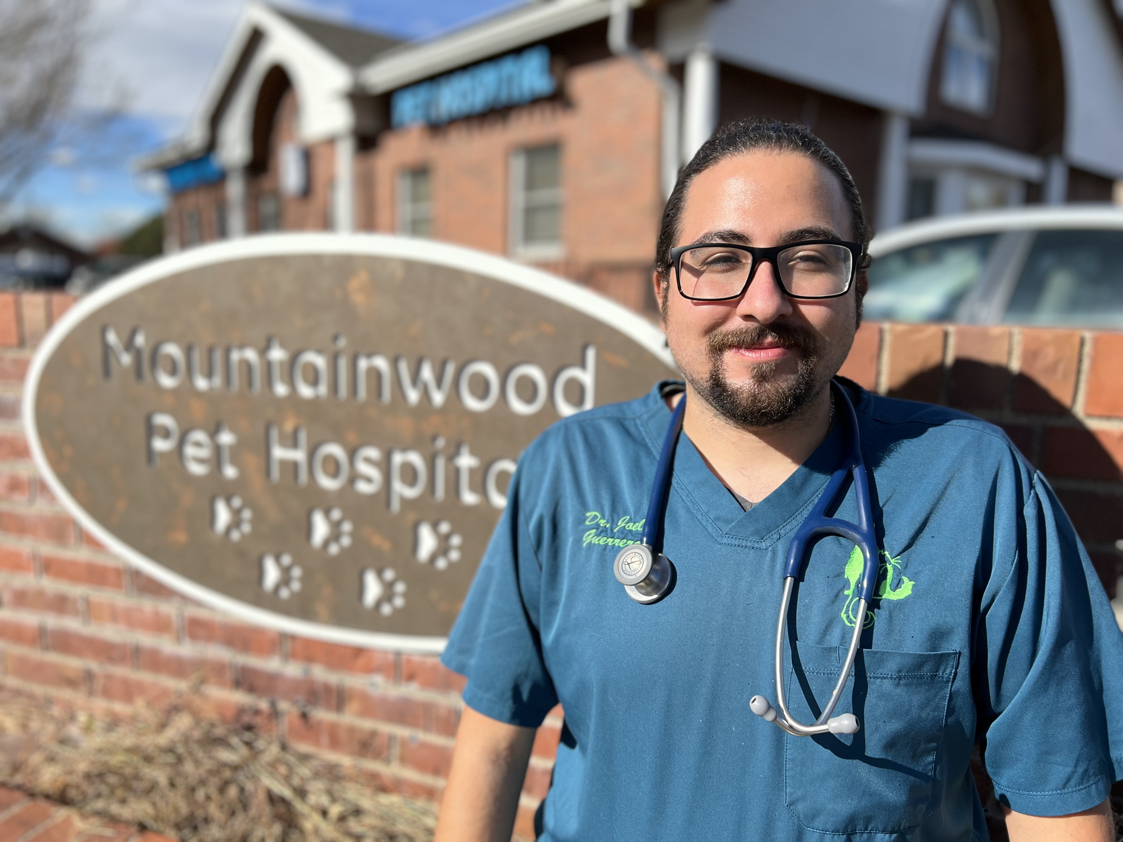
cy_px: 421
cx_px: 562
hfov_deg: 67.3
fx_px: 843
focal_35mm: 26
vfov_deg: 53.1
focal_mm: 5.7
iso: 50
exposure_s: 1/4115
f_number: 1.5
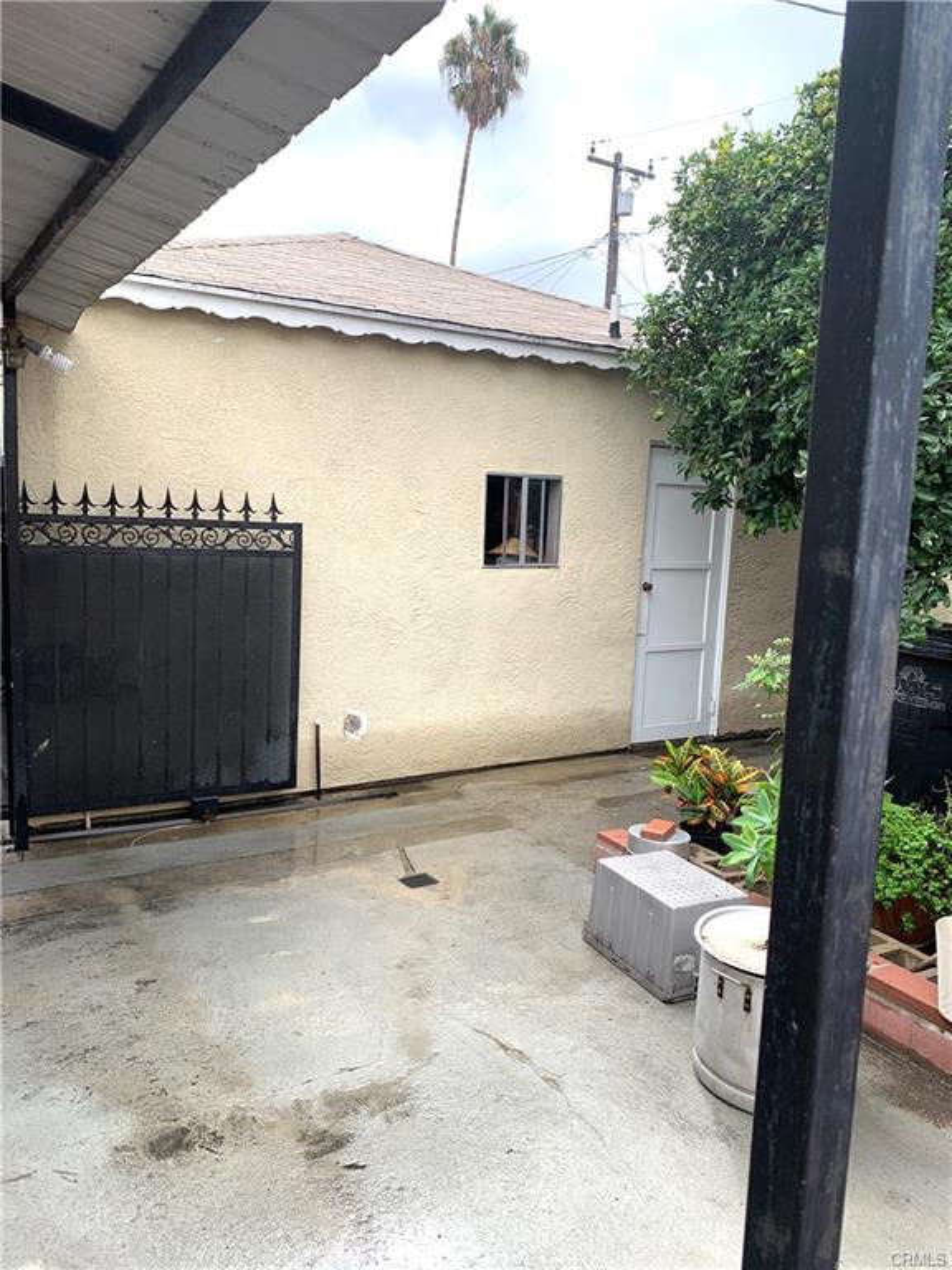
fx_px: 953
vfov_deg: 67.3
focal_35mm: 26
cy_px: 635
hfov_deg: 53.1
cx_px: 476
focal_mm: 4.25
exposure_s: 1/608
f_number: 1.8
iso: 25
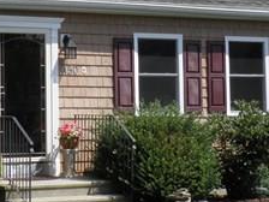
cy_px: 72
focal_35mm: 128
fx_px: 995
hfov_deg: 15.3
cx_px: 58
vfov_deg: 11.6
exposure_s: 1/250
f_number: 5.7
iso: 50
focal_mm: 4.9
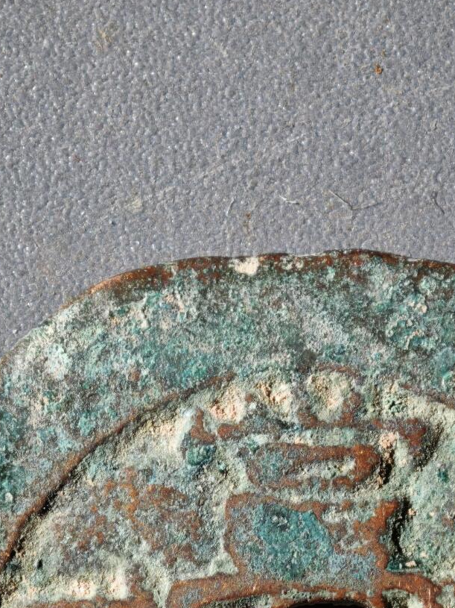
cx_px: 313
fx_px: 4067
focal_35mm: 232
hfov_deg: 6.4
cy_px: 583
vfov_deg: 8.5
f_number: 2
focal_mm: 9
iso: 200
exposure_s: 1/100
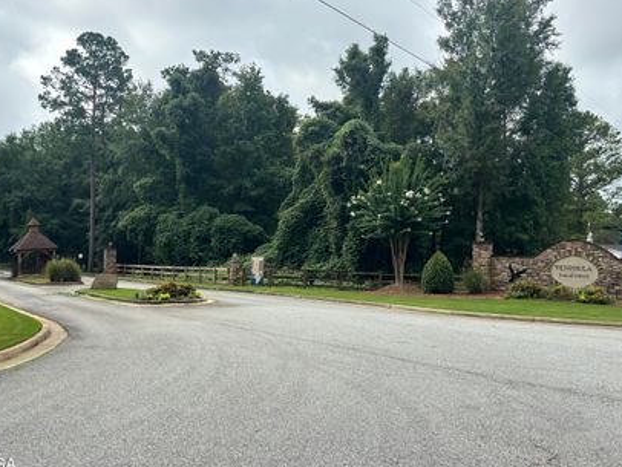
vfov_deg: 44.1
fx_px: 575
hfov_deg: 56.7
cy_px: 203
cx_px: 293
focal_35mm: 32
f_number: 1.6
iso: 50
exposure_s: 1/2710
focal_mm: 5.96
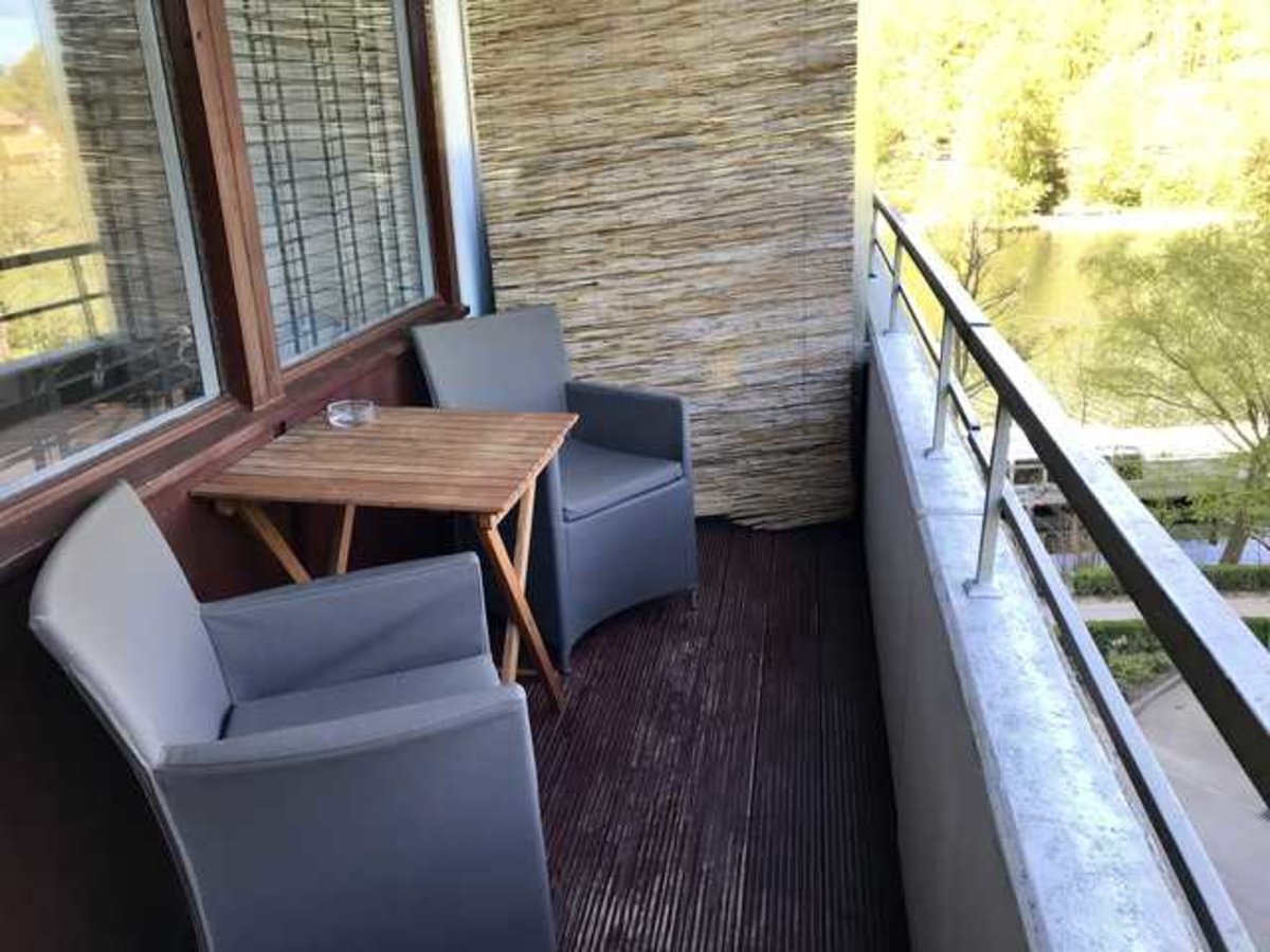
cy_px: 476
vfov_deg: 49.7
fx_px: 1027
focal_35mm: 28
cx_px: 635
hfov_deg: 63.4
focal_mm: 3.99
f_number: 1.8
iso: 20
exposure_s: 1/145
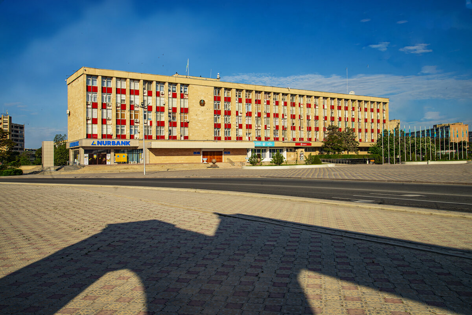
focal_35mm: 52
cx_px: 236
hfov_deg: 38.2
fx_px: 682
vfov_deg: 26.0
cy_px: 158
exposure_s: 1/125
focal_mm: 52
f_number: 16
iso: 100
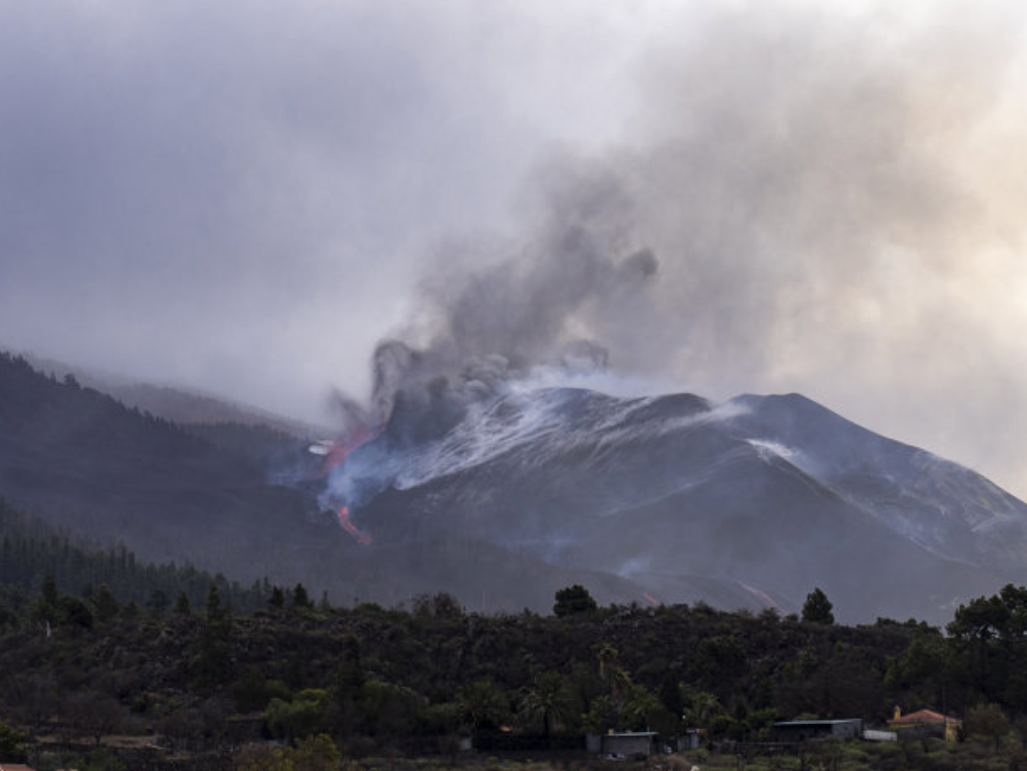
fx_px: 3620
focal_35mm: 122
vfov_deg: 12.2
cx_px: 494
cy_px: 386
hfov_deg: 16.1
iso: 80
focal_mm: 75
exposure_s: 1/400
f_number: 8
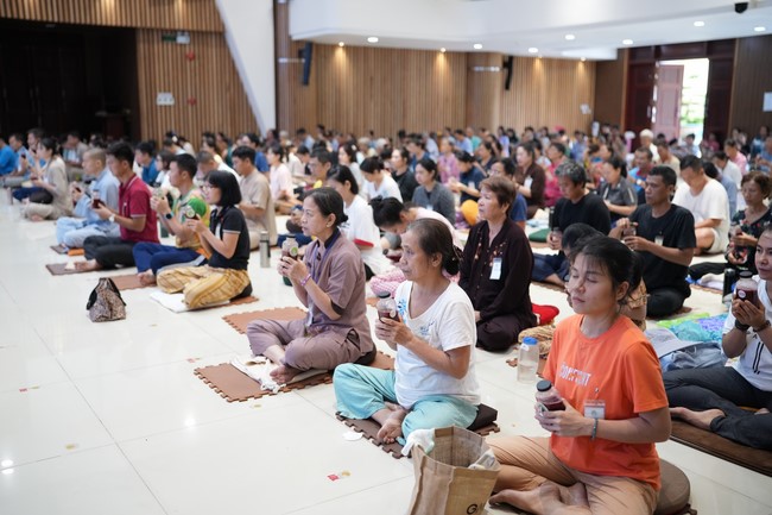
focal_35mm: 35
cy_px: 258
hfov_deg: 54.4
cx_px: 386
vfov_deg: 37.8
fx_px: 750
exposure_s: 1/250
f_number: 2
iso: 2000
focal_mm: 35
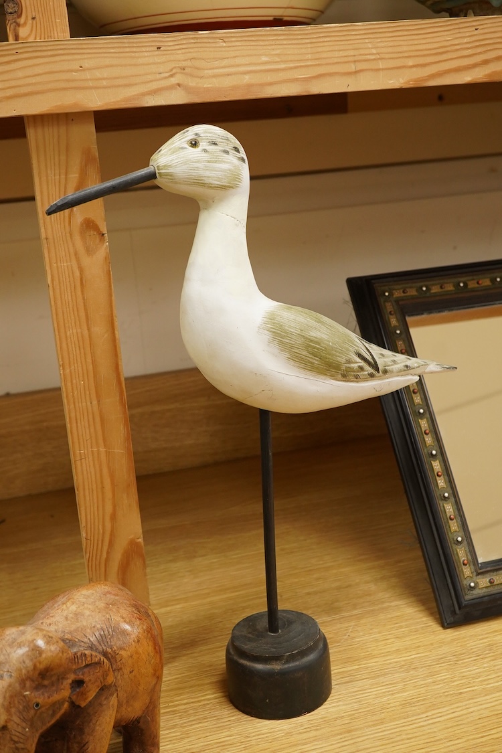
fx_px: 941
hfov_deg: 29.9
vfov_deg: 43.6
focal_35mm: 45
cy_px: 376
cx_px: 251
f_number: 9
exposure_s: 1/125
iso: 2000
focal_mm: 30
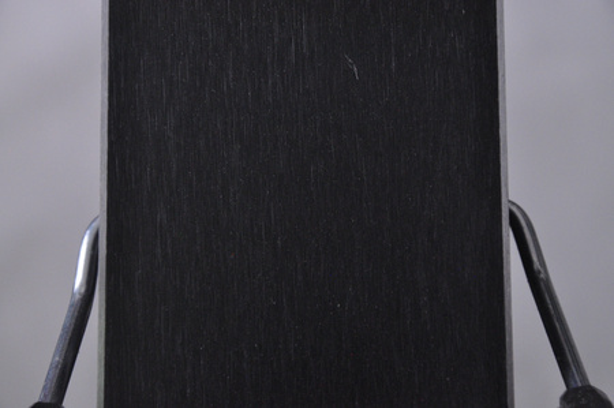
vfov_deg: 8.7
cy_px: 204
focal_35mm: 158
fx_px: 2683
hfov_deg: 13.1
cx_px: 307
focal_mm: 105
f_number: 9.5
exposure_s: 1/125
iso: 3200
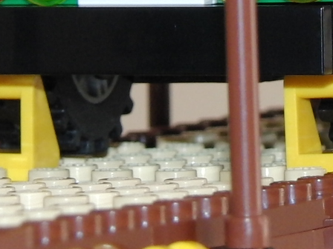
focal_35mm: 530
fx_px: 5099
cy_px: -215
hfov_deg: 3.7
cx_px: 338
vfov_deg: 2.8
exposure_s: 1/80
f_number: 4.3
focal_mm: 23.5
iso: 200
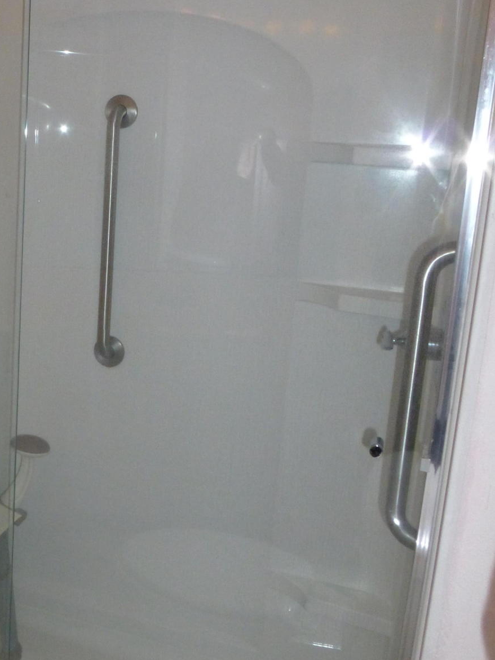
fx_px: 782
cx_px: 73
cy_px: 274
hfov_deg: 33.7
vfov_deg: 45.6
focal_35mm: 41
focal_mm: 4.3
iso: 400
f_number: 7.1
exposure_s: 1/160
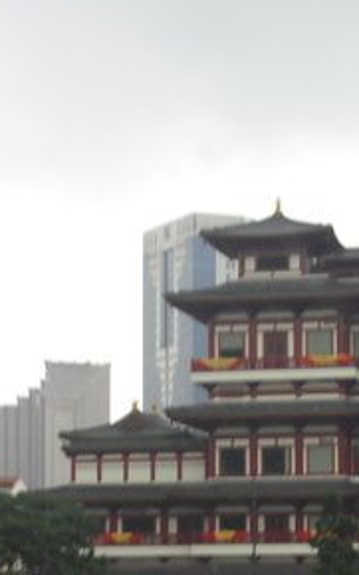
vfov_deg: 18.6
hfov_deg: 11.7
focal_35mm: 111
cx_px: 325
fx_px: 1739
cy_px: 440
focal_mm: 6.2
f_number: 8
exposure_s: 1/60
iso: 100
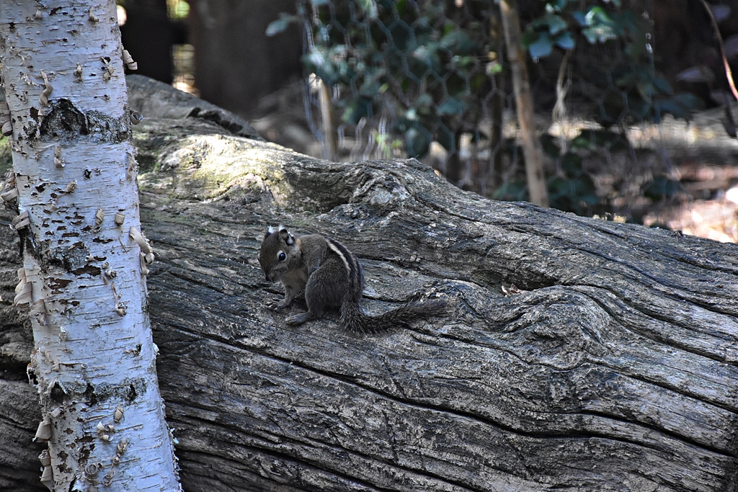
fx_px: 4305
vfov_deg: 6.5
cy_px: 246
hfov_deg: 9.8
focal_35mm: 210
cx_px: 369
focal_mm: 140
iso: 3200
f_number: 5.6
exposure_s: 1/500
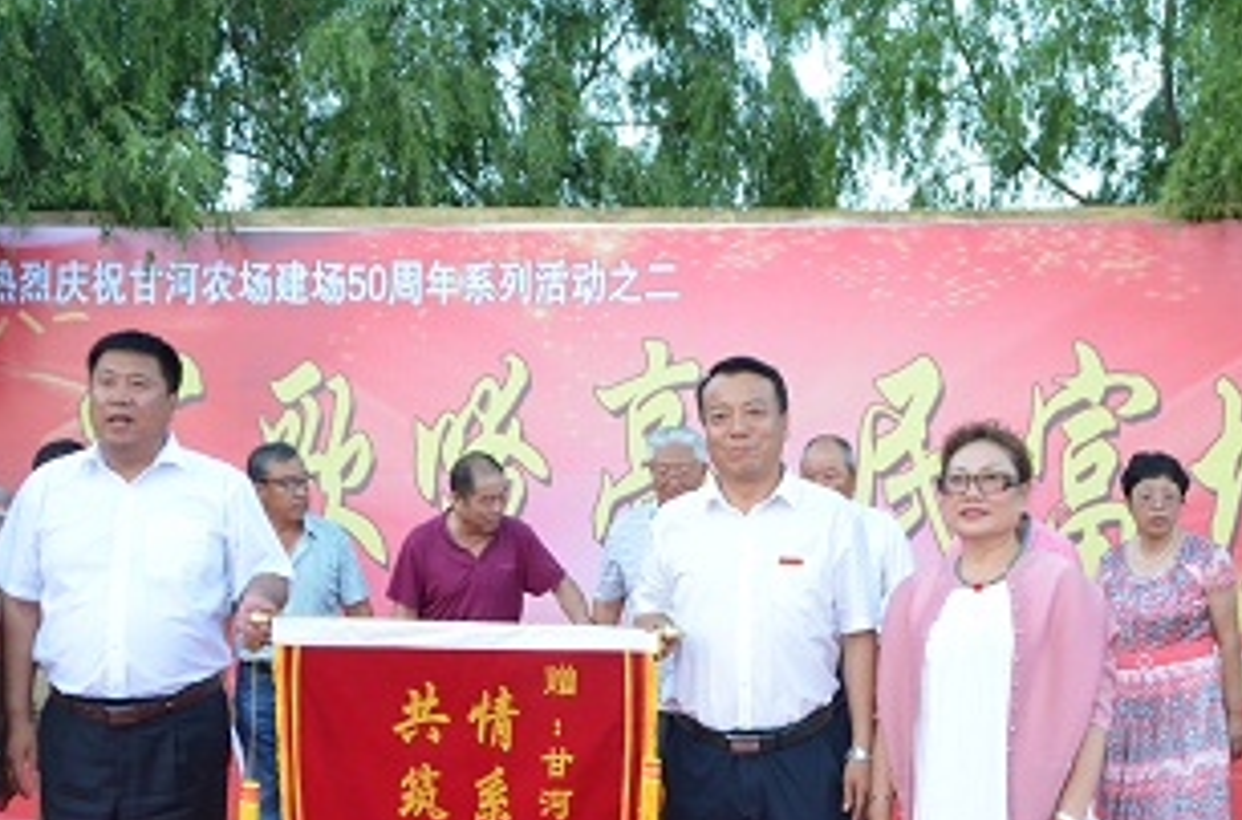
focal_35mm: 54
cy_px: 607
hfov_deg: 37.0
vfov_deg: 24.6
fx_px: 1857
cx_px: 584
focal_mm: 22
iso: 800
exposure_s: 1/60
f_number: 4
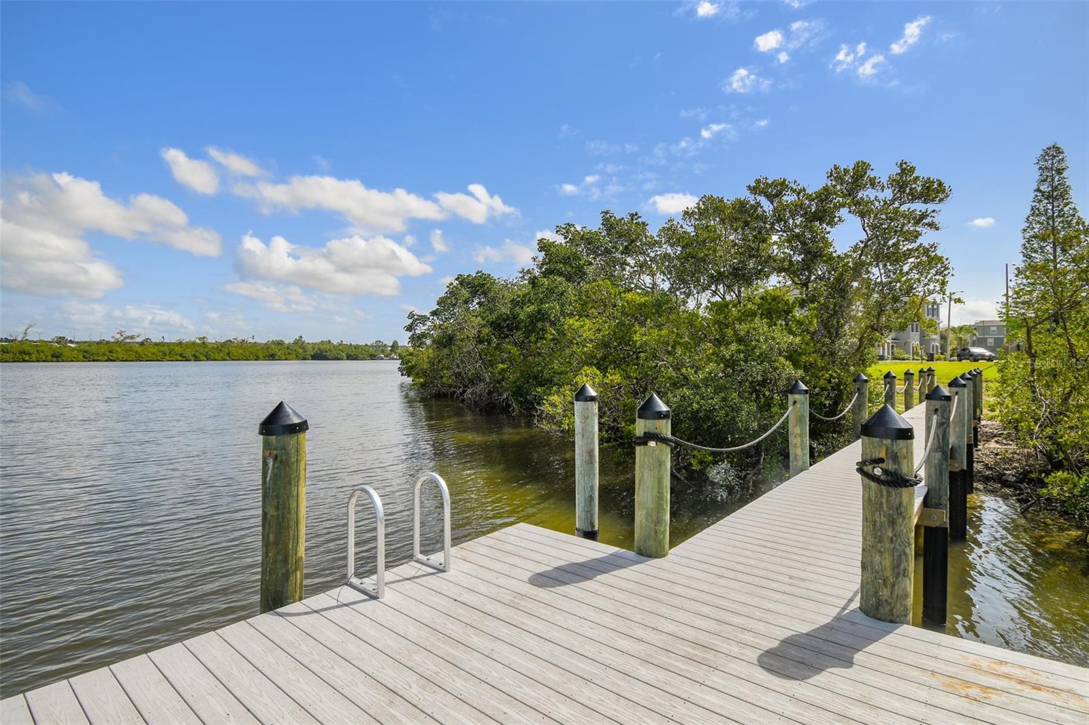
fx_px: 484
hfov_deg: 96.7
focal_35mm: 16
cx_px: 544
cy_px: 362
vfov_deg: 73.7
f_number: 7.1
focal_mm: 11
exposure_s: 1/320
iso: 100
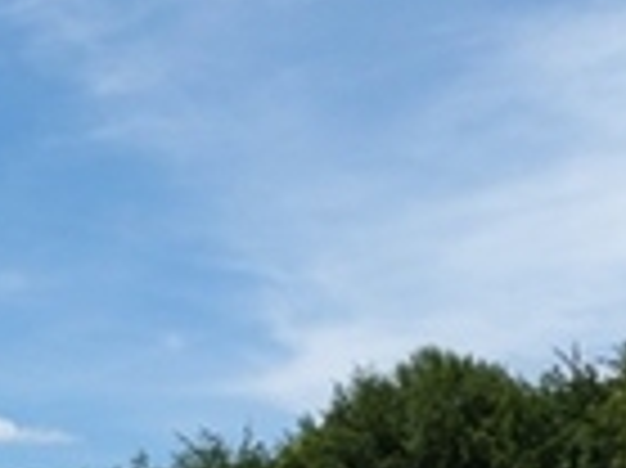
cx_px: 203
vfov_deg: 13.4
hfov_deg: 18.2
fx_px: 1951
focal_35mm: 108
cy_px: 522
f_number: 5.6
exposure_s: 1/400
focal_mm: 4.5
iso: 80
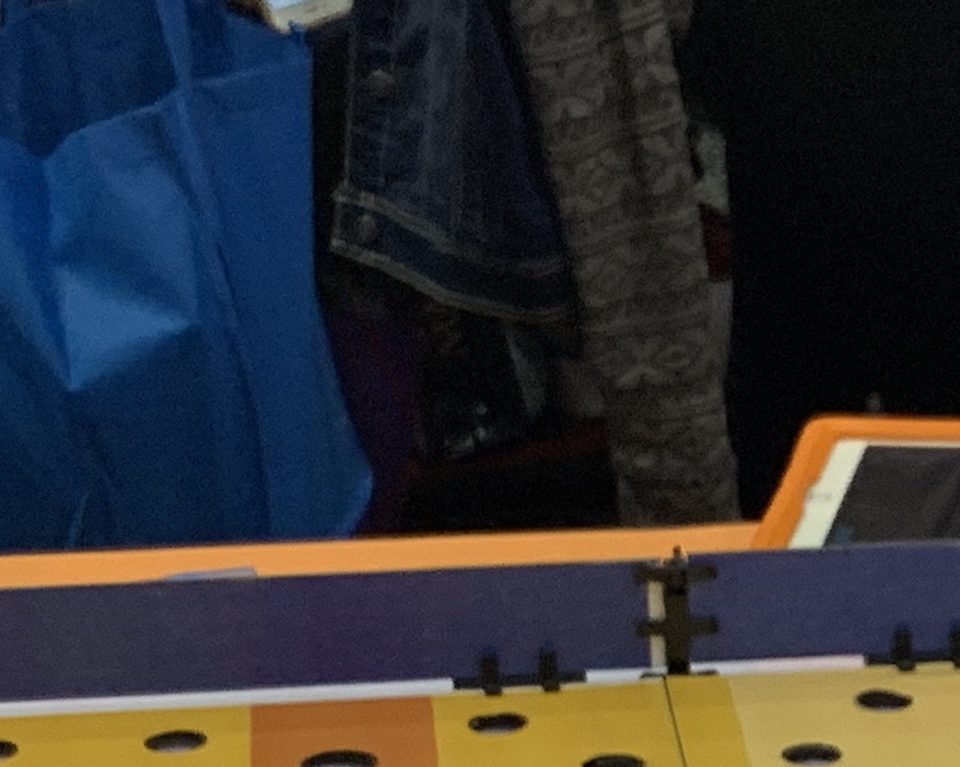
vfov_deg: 10.8
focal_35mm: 135
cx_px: 1006
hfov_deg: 14.0
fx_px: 3835
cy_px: 1334
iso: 80
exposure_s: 1/60
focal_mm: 4.25
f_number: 1.8
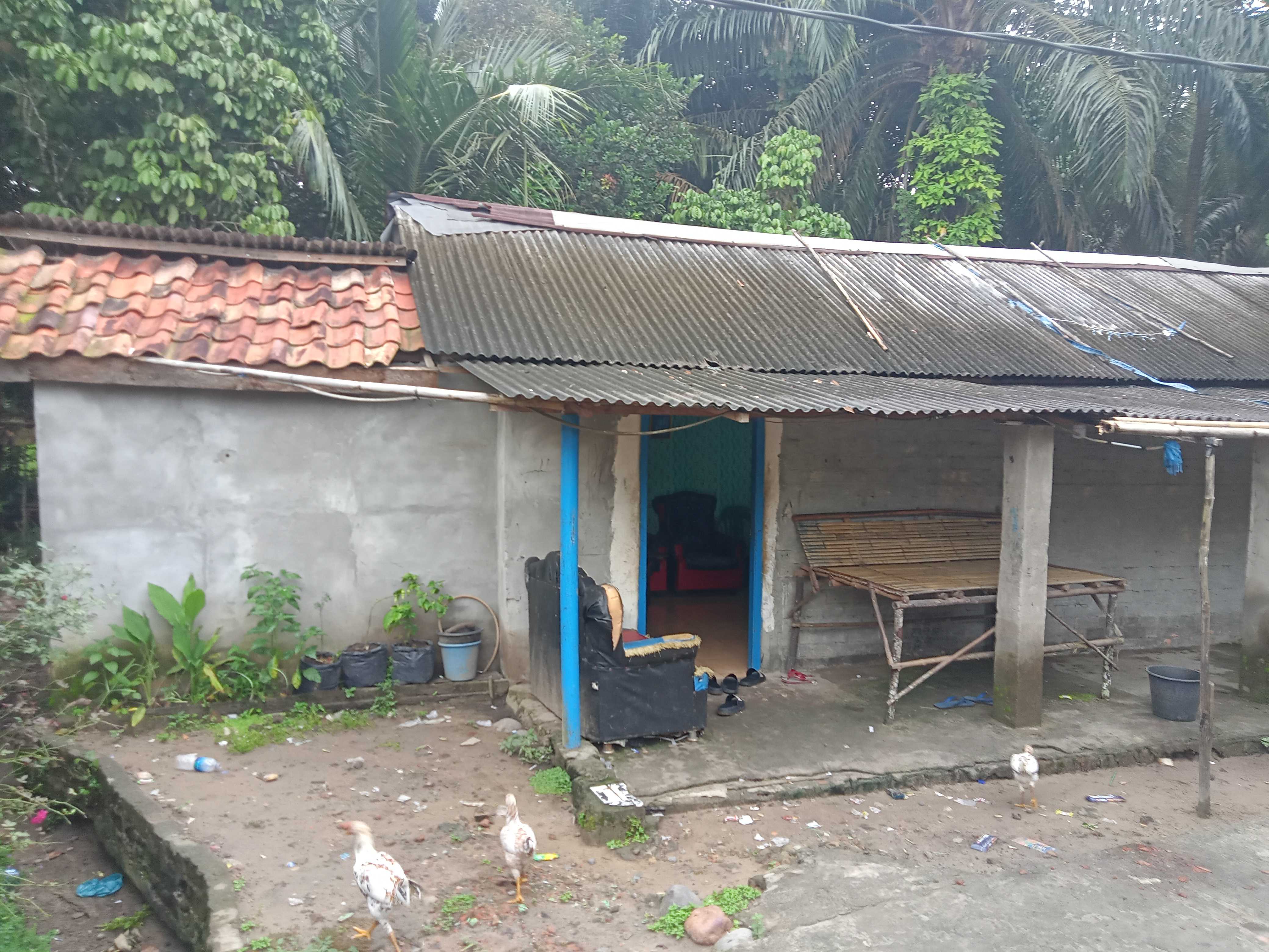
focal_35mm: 28
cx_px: 634
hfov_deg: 63.4
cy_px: 476
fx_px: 1026
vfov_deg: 49.7
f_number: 2.2
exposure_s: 1/33.3
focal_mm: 3.65
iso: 120
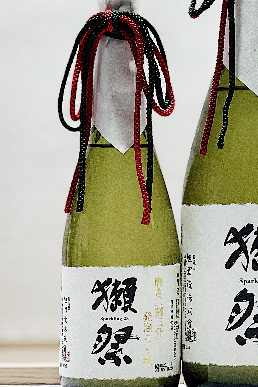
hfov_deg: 11.6
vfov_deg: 17.3
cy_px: 110
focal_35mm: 118
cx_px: 191
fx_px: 1268
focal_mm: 6
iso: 100
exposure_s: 1/100
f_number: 2
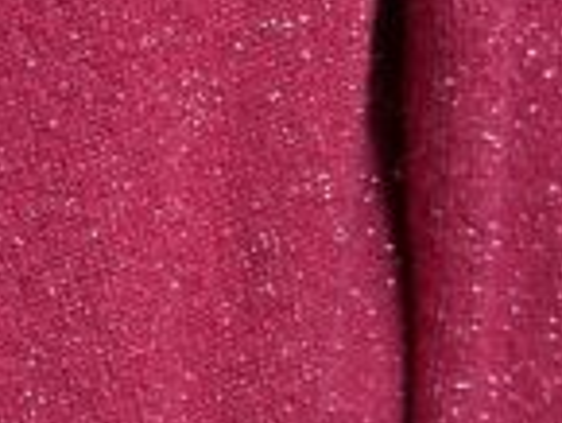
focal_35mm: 99
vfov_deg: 14.9
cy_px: 83
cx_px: 85
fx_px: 1609
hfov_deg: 19.5
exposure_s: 1/60
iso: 250
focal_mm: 3.99
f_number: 1.8
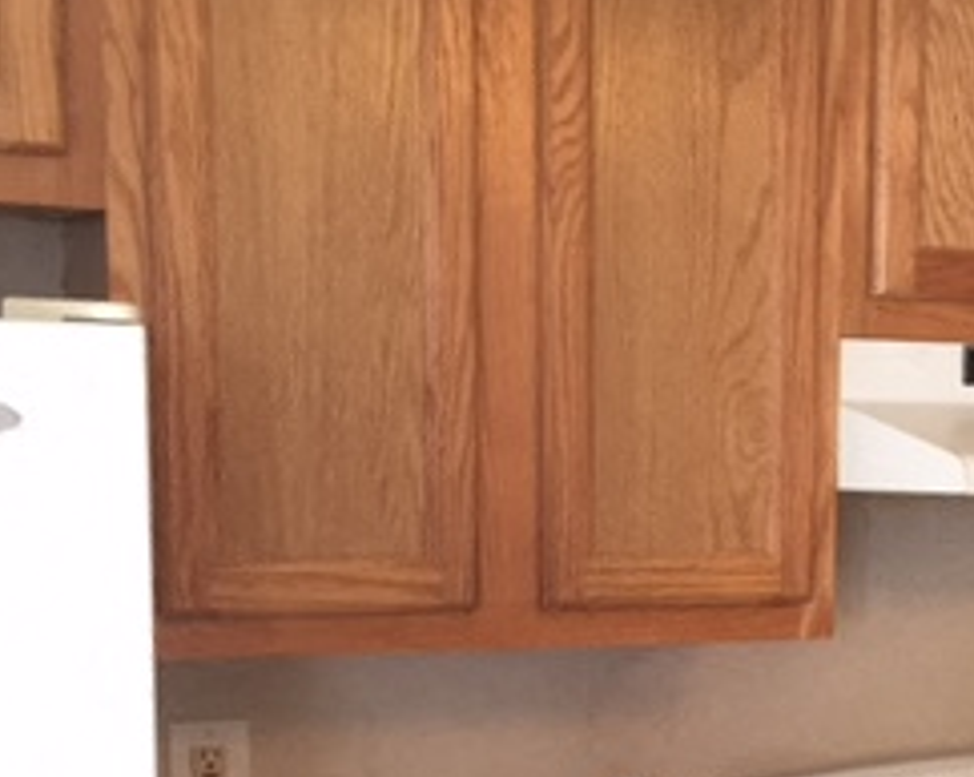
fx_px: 2159
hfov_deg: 24.4
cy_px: 672
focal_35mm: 75
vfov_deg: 20.1
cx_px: 942
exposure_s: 1/30
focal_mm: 4.15
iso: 64
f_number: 2.2
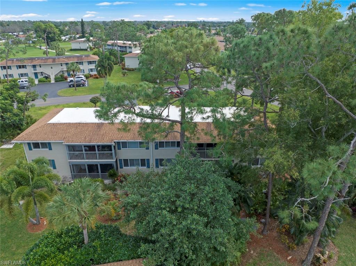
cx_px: 178
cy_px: 133
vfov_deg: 56.7
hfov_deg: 71.6
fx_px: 247
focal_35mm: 24
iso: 270
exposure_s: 1/2500
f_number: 2.8
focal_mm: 12.29
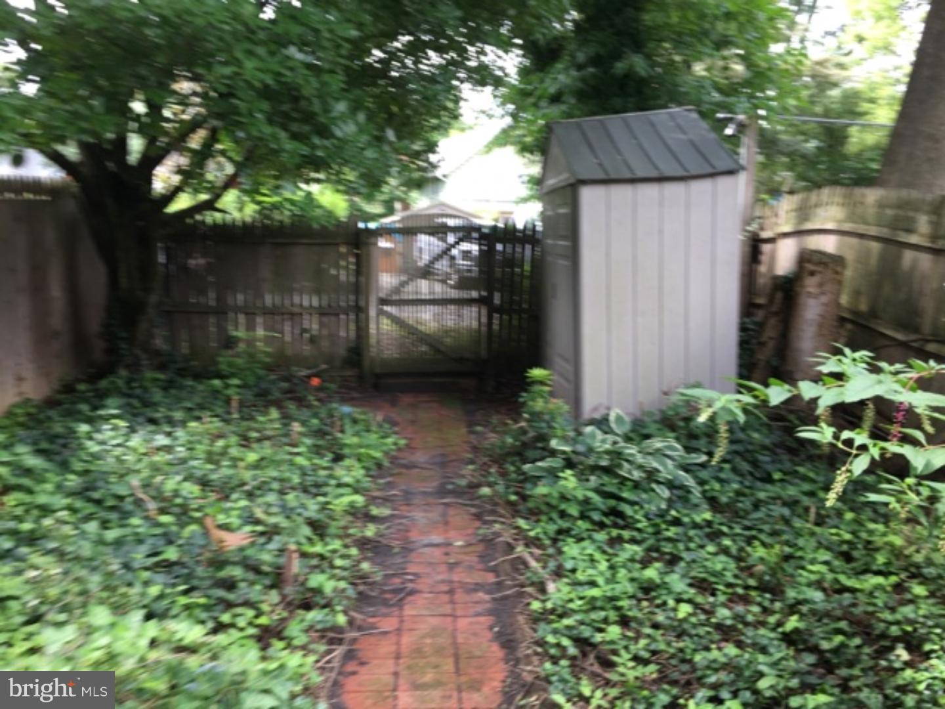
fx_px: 792
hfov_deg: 61.7
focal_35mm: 29
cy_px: 354
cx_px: 472
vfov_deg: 48.2
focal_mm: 4.15
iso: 25
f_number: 2.2
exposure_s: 1/60
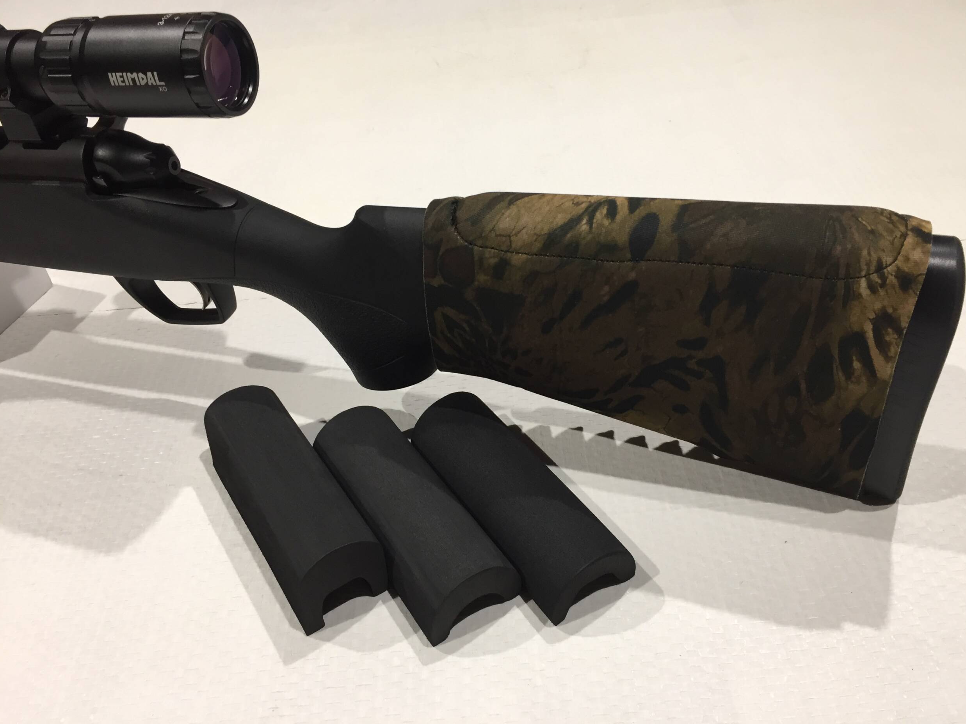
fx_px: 837
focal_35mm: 30
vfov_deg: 46.8
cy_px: 356
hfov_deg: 60.0
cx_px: 496
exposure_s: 1/33
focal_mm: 4.15
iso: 80
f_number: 2.2
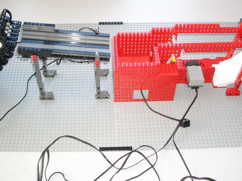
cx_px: 104
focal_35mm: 51
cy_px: 67
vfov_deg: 28.4
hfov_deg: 37.4
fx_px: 356
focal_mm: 5.8
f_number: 2.6
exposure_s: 1/80
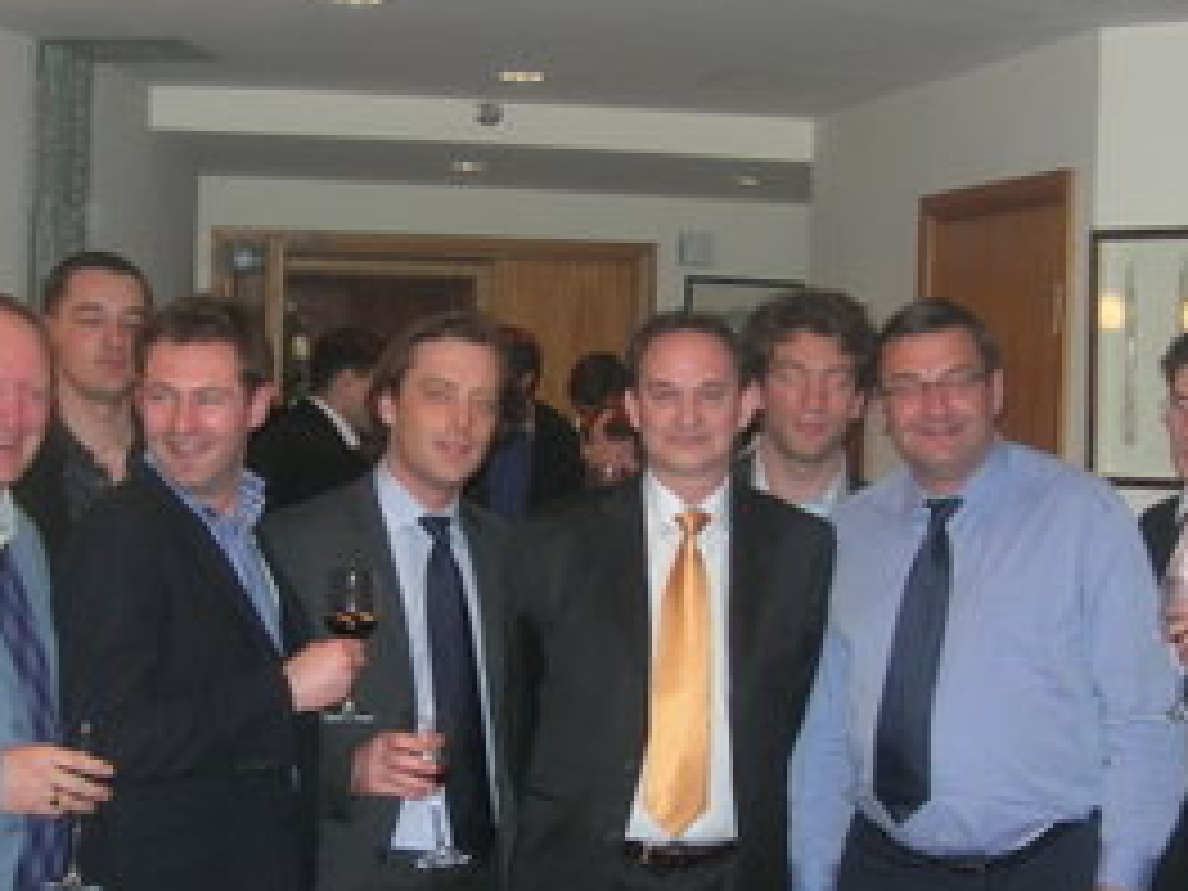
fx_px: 2471
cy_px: 565
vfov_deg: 20.4
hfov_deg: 27.0
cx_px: 670
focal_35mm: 72
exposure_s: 1/60.1
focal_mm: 7.8
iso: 102
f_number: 2.8
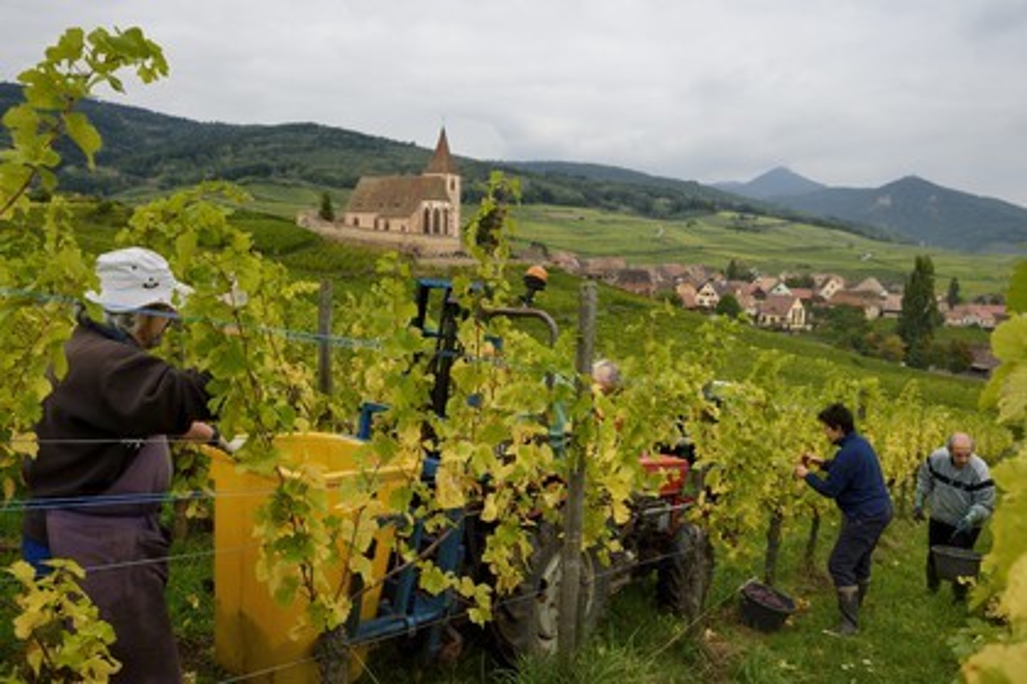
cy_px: 342
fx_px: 685
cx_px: 514
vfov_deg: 53.1
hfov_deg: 73.7
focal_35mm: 24
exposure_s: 1/100
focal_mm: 24
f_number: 10
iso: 800
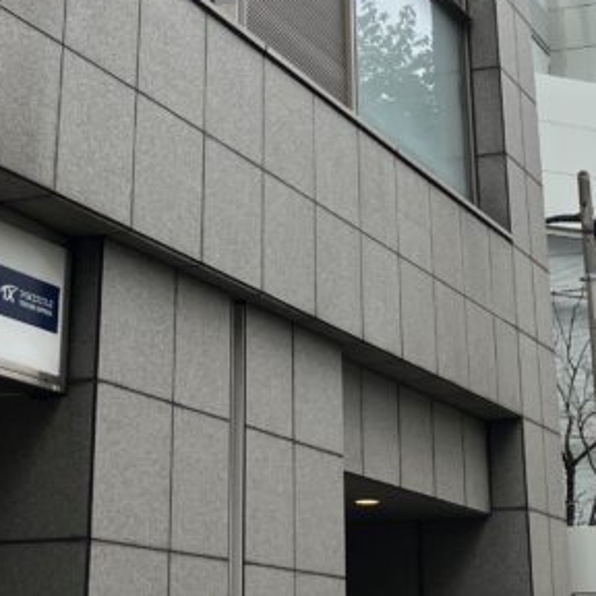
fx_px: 1714
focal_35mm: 88
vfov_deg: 18.3
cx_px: 302
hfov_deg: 19.7
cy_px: -195
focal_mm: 3.99
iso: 32
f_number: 1.8
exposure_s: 1/623
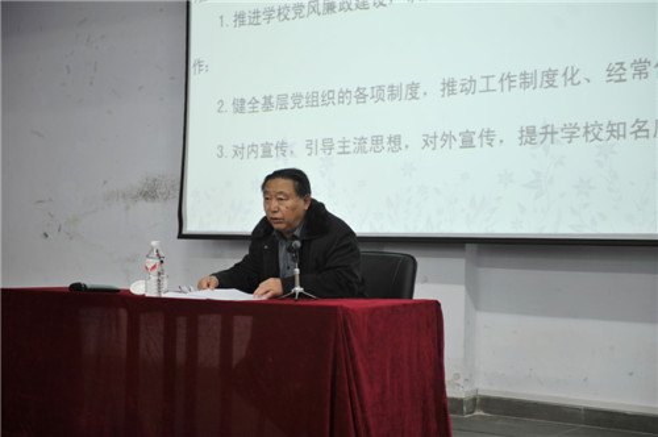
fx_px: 1059
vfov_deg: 23.3
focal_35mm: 58
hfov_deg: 34.5
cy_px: 218
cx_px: 329
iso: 250
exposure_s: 1/30
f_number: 2.8
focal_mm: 58
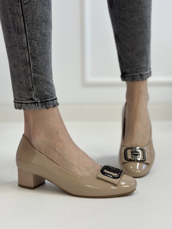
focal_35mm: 48
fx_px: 318
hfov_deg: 30.3
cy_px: 114
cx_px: 86
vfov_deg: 39.7
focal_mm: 6.86
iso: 100
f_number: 1.78
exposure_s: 1/100
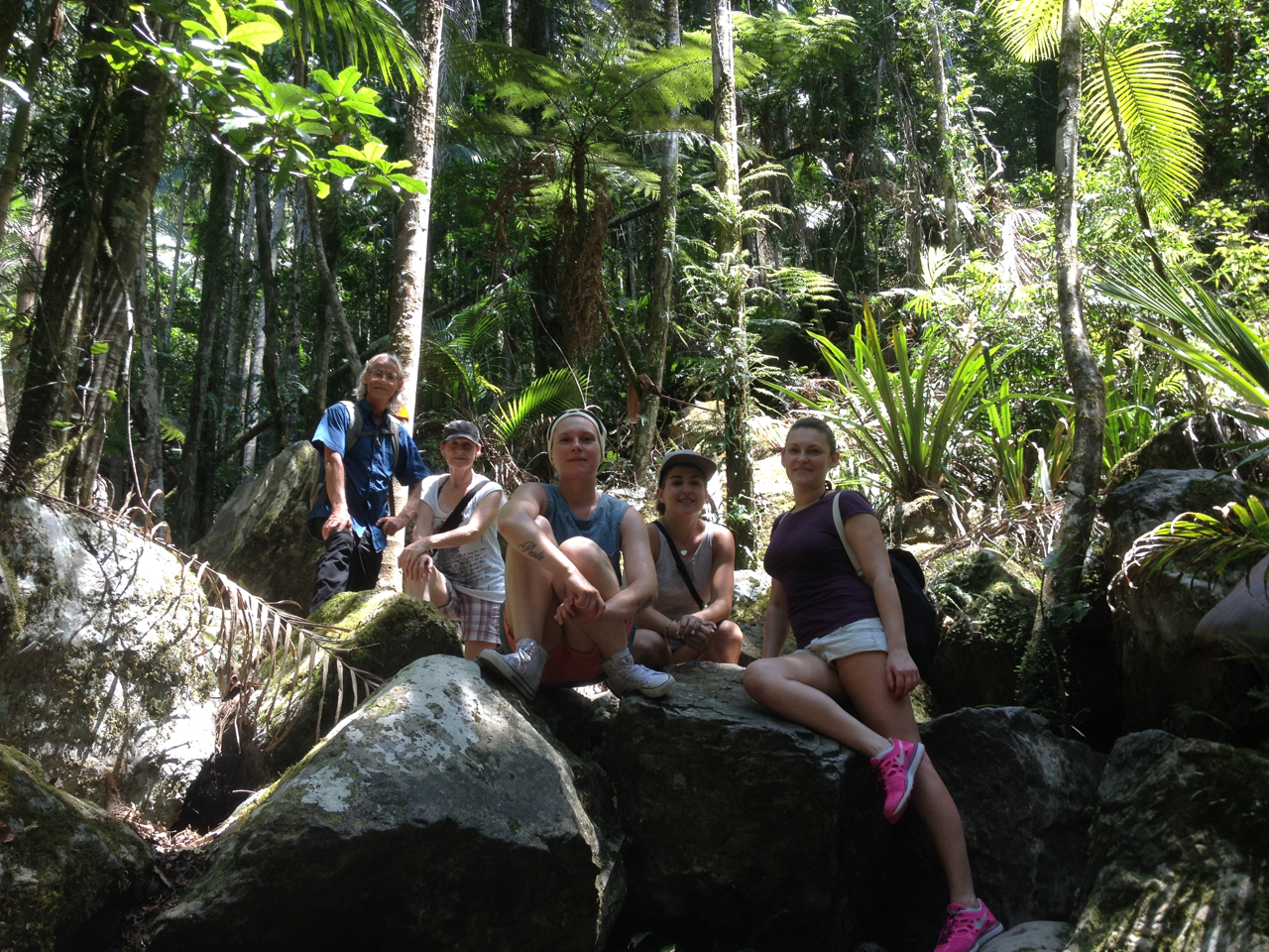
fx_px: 1283
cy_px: 476
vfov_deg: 40.7
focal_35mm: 35
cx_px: 634
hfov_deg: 52.6
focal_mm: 4.28
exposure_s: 1/139
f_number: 2.4
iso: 50
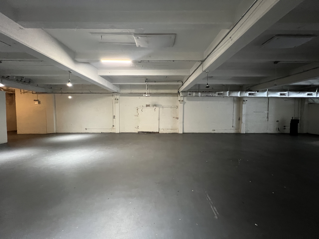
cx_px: 160
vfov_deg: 89.9
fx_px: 120
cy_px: 120
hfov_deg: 106.2
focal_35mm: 13
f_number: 1.8
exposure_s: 1/40
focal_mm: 1.57
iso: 800
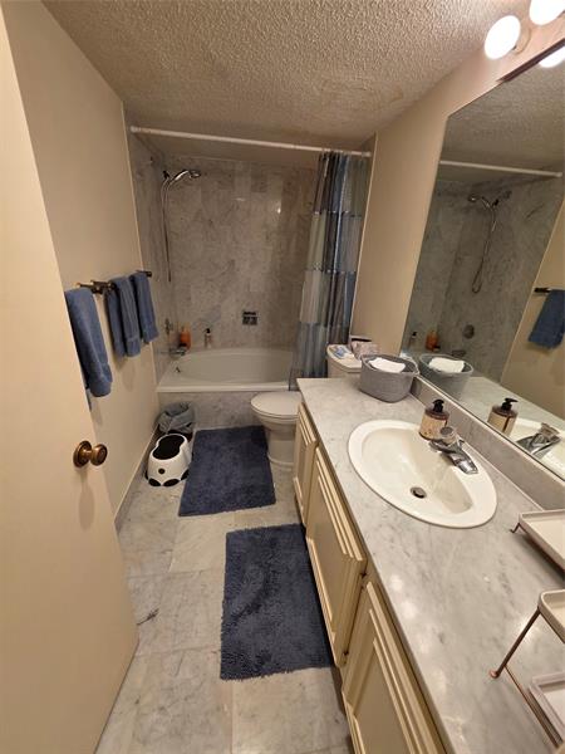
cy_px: 377
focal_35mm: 13
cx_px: 282
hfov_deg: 89.9
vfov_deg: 106.2
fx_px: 283
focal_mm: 2.2
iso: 80
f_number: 1.9
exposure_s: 1/120
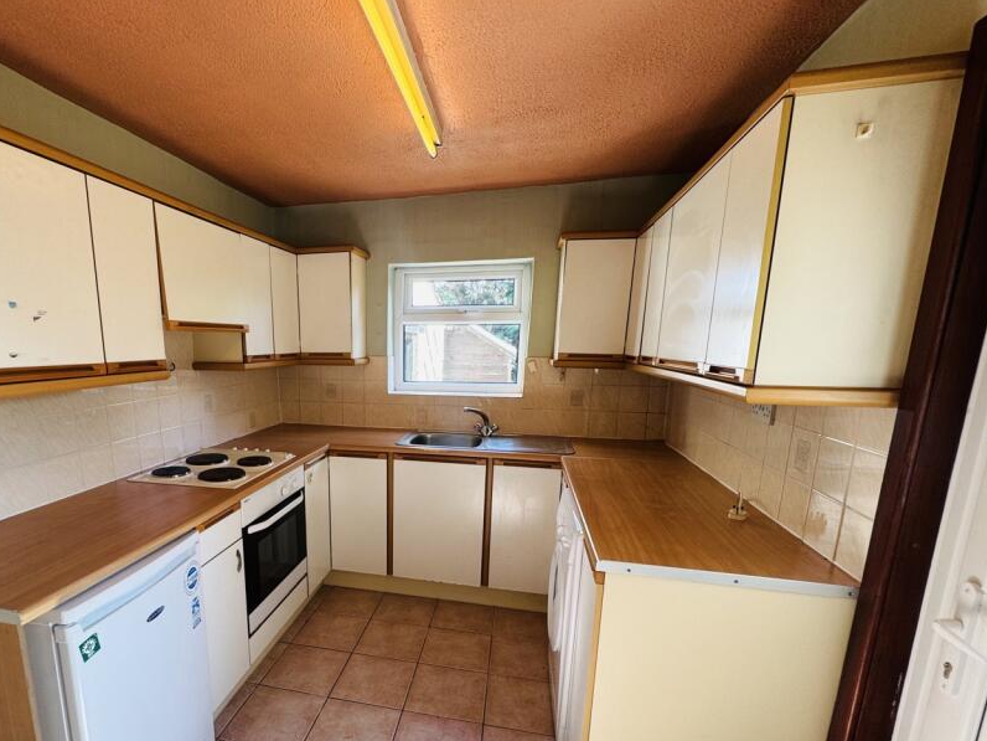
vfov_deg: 70.8
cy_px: 446
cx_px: 384
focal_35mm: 18
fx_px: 513
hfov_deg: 86.4
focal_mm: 2.22
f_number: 2.2
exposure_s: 1/100
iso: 80
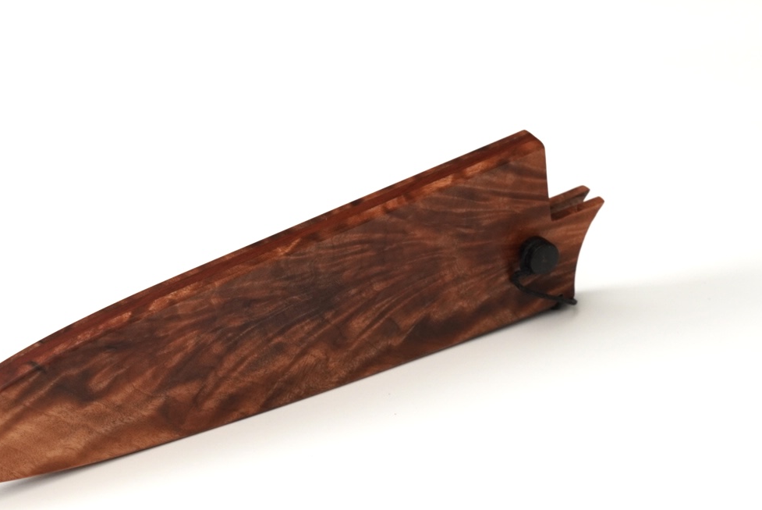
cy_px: 371
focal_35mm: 124
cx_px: 233
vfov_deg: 11.1
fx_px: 2627
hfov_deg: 16.5
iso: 800
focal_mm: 50
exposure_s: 1/160
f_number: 5.6
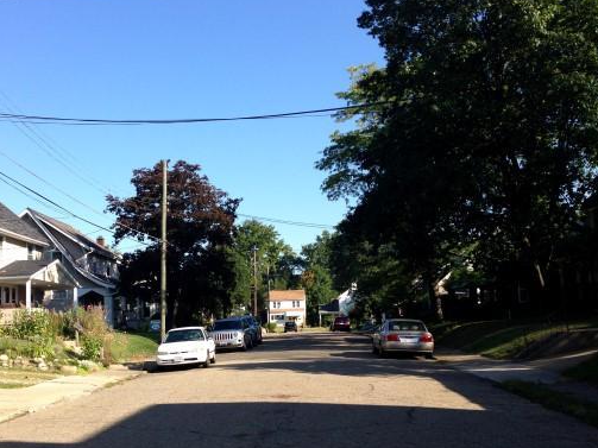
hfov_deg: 44.5
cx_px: 226
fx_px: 725
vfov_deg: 34.2
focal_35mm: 42
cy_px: 271
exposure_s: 1/723
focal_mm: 4.12
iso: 50
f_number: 2.4
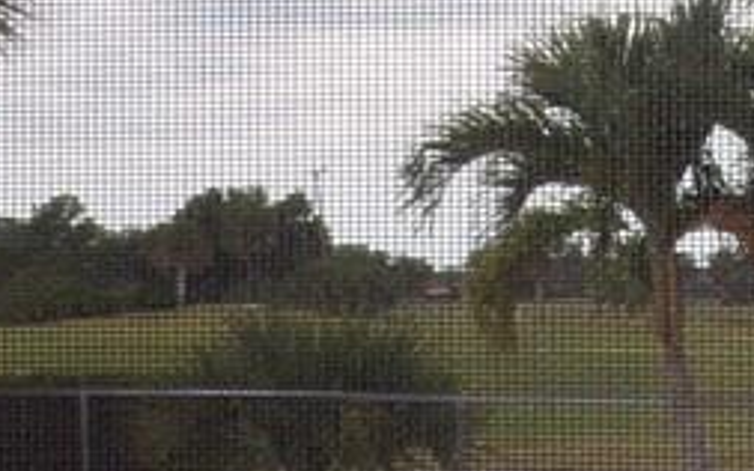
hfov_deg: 12.4
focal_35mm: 161
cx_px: 1106
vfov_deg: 8.1
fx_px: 3308
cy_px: 113
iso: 80
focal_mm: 4.3
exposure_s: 1/140
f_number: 5.8
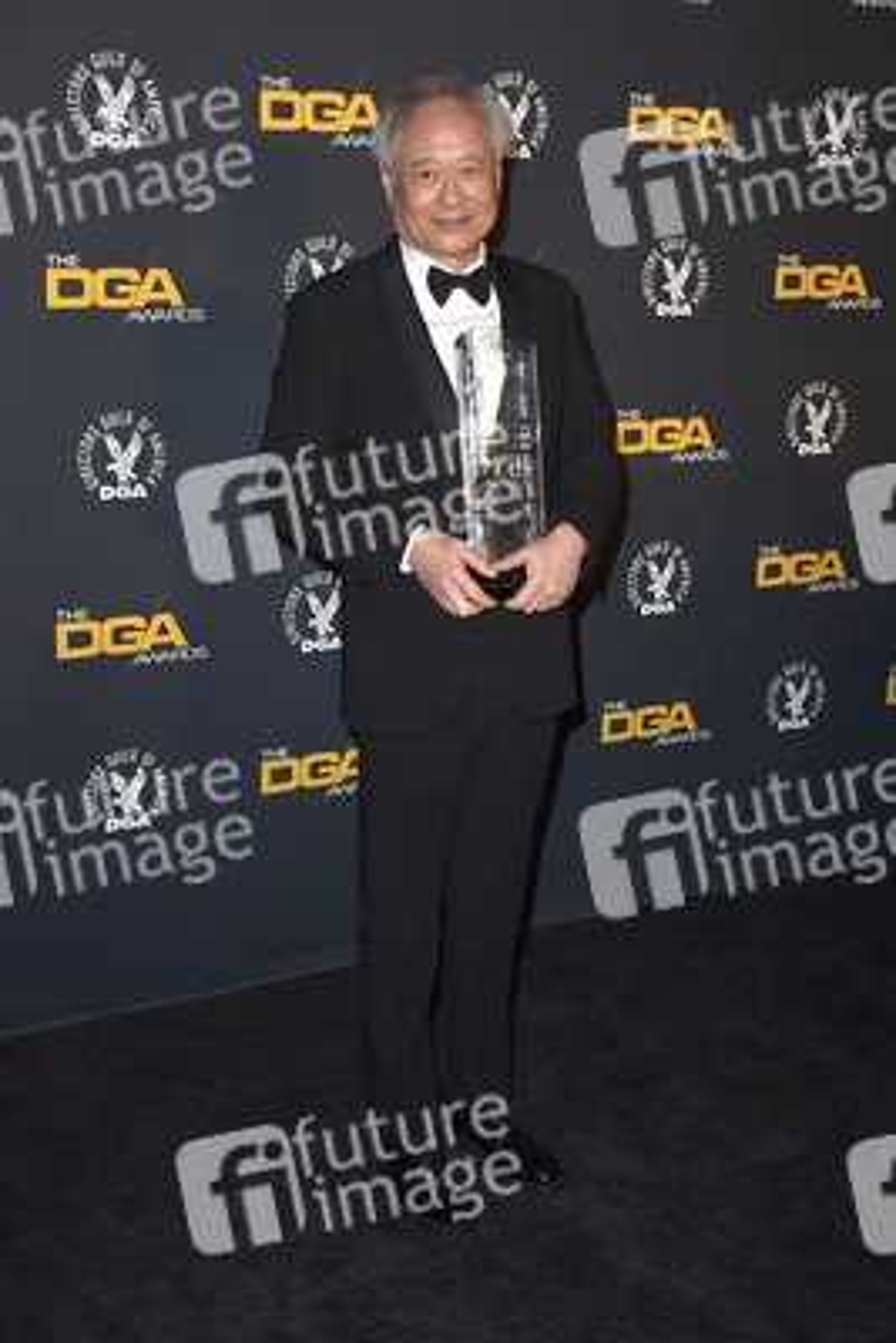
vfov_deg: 50.7
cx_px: 448
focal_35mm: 38
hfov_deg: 35.1
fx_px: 1417
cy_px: 672
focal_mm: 38
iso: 500
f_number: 6.3
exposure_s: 1/250
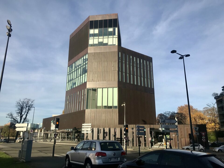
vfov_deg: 49.7
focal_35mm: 28
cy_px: 84
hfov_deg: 63.4
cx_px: 112
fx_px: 181
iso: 20
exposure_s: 1/2227
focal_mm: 3.99
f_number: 1.8
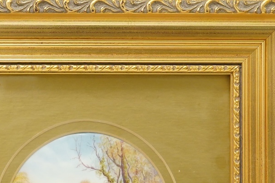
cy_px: 212
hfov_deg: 14.6
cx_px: 88
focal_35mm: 140
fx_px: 1068
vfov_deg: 9.7
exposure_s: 1/100
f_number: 6.3
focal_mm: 49
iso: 2500
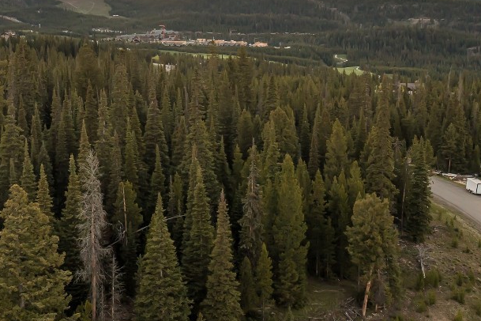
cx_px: 162
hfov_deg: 37.1
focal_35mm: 53
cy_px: 102
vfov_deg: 25.4
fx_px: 708
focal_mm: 10.26
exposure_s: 1/60
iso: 100
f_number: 5.6
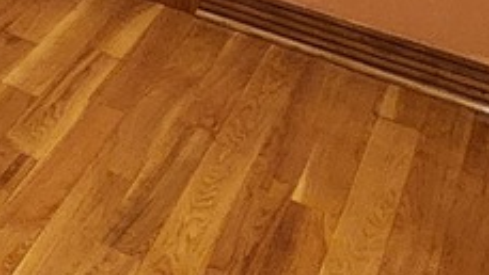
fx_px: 1154
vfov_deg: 10.4
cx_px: -254
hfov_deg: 20.4
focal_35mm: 89
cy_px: -505
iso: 500
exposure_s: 1/30
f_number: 2.2
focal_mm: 2.2
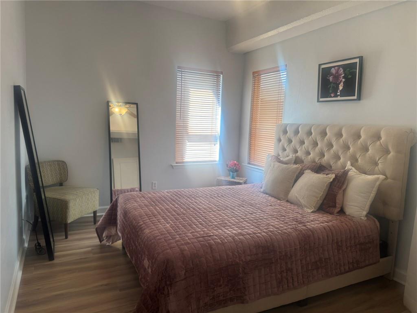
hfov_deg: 71.6
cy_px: 156
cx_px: 208
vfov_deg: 56.8
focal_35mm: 24
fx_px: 289
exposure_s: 1/121
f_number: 1.78
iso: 125
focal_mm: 6.76
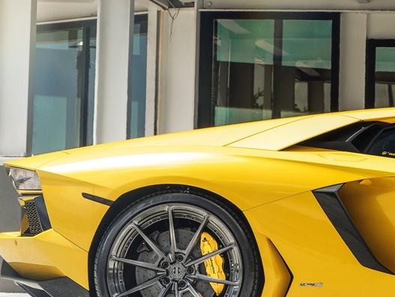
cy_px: 26
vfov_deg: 6.8
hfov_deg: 9.0
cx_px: 468
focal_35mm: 217
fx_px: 2478
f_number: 7.1
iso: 200
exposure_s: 1/200
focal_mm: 62
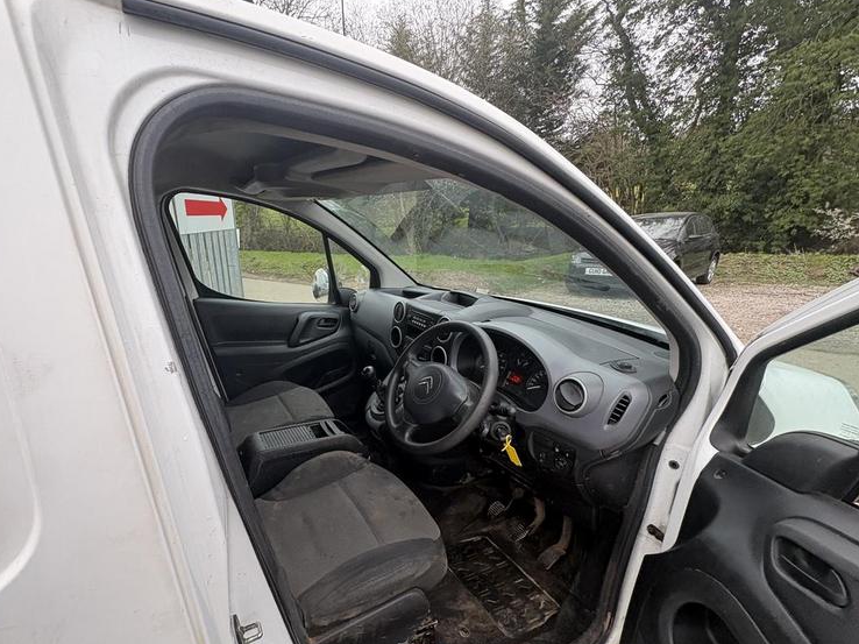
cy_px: 376
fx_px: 422
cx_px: 339
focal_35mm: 17
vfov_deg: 74.1
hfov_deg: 89.7
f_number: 2.2
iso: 40
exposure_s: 1/99
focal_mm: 2.22
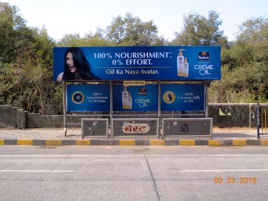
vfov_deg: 30.9
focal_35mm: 47
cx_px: 134
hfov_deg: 40.4
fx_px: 364
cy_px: 100
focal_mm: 6.4
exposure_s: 1/400
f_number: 4.2
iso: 125
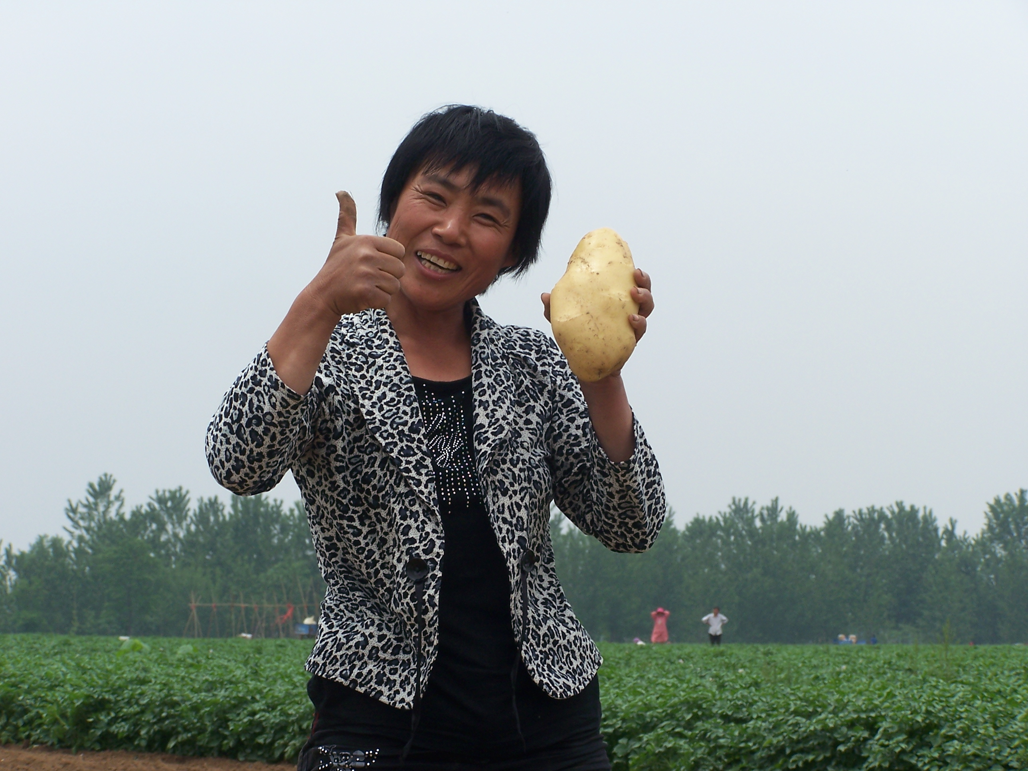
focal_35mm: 117
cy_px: 386
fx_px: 3475
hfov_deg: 16.8
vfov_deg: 12.7
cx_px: 514
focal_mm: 19.4
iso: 80
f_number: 4.5
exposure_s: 1/640
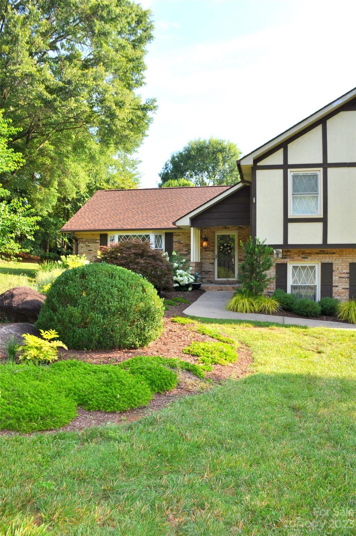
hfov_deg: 47.8
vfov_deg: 67.4
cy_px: 268
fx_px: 401
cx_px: 178
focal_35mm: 27
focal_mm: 18
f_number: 8
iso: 200
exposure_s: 1/200
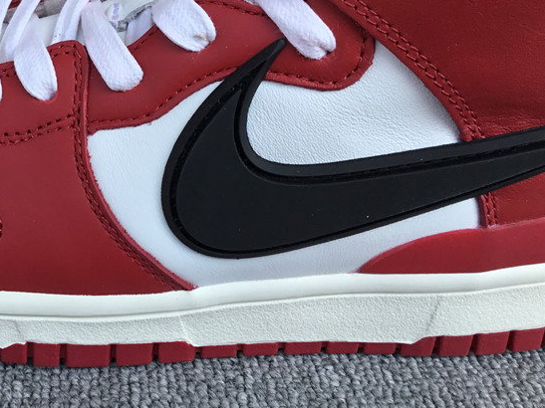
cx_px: 108
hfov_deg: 36.2
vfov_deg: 28.0
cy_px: 87
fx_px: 803
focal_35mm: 51
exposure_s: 1/617
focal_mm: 3.3
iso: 25
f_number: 2.4
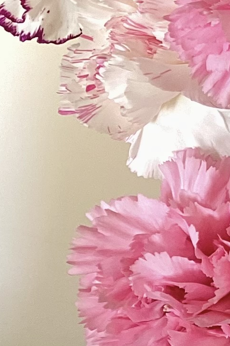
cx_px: 559
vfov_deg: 14.2
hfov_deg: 8.6
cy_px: 104
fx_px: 1381
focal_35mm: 144
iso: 80
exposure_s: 1/60
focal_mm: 3.3
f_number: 2.4
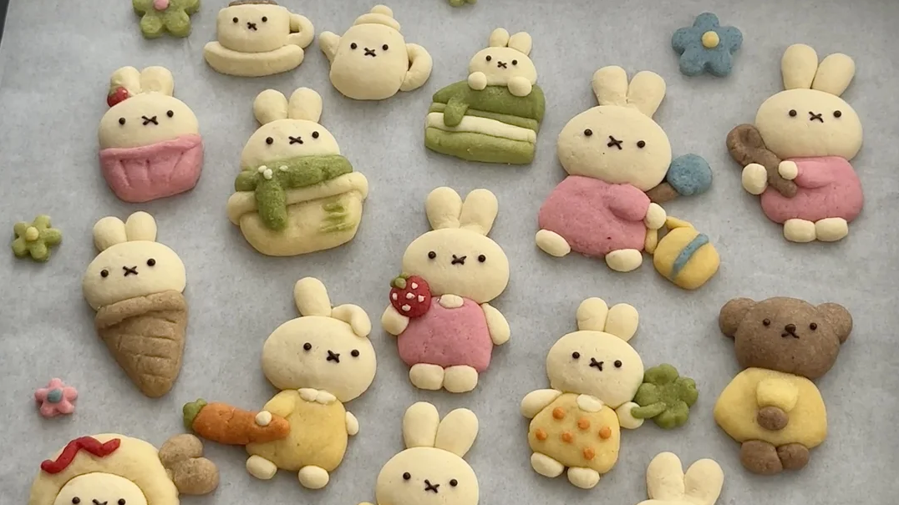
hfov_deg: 30.2
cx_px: 450
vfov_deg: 17.2
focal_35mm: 70
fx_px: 1668
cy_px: 280
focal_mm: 6.76
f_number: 1.78
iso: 80
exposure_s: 1/121
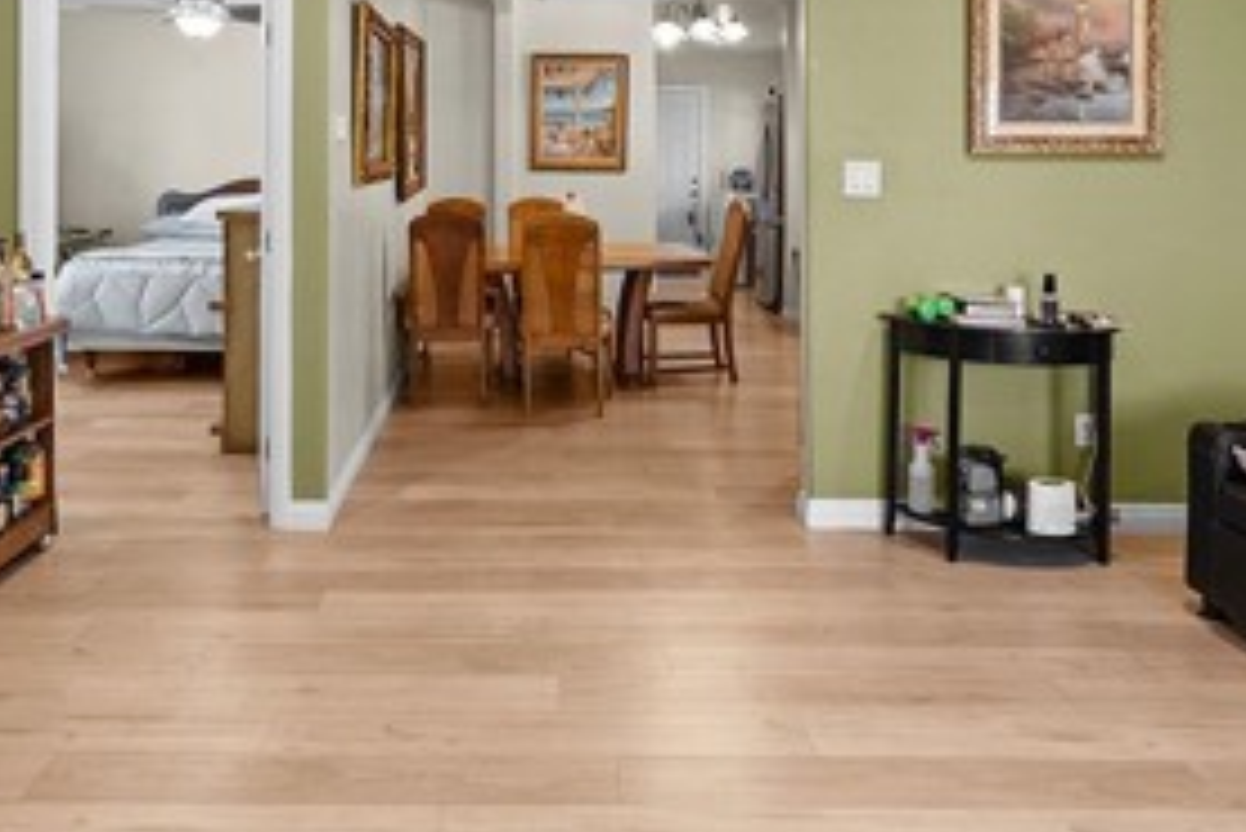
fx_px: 1039
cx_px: 499
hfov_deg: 61.4
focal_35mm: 30
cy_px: 173
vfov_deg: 41.9
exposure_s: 1/10
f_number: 4.5
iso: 800
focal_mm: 13
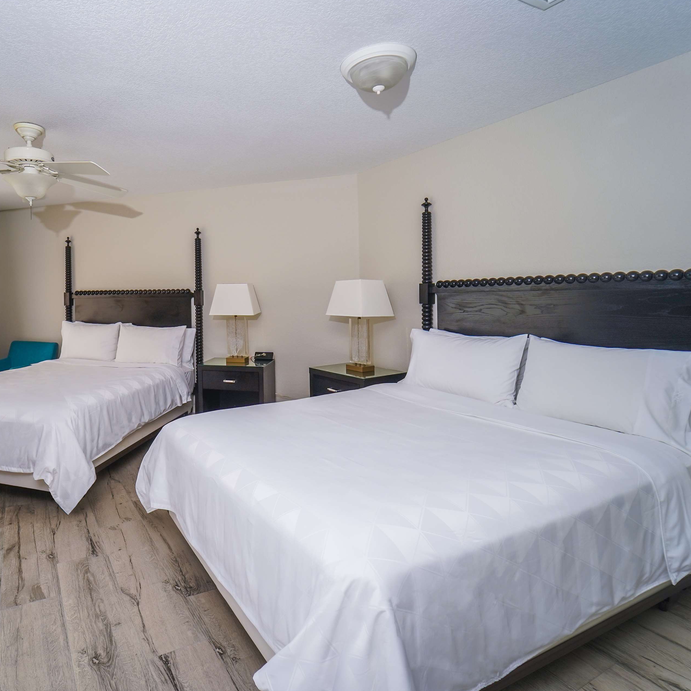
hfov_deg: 77.4
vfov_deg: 80.7
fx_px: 407
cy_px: 345
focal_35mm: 18
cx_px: 215
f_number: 5.6
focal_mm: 14
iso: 250
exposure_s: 1/100
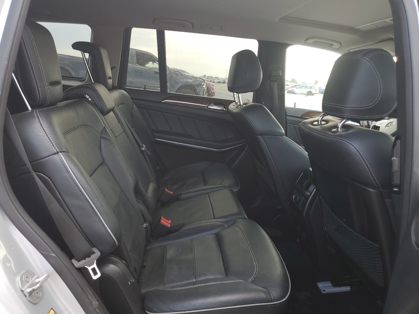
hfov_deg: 67.3
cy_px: 157
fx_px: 315
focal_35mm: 26
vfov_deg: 53.1
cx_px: 210
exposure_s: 1/120
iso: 50
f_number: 1.5
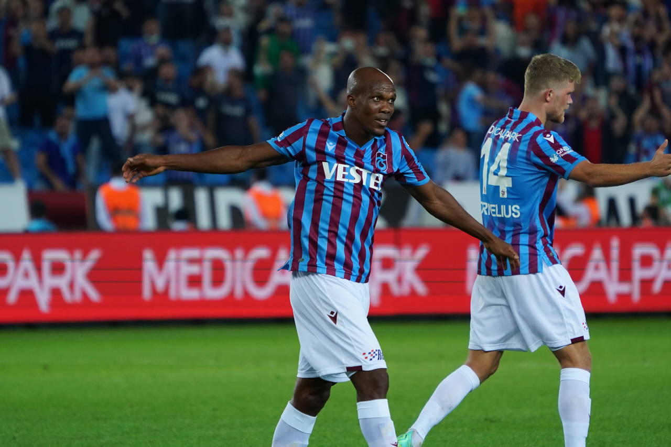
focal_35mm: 522
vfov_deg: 2.6
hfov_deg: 4.0
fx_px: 9728
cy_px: 224
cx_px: 336
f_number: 5.6
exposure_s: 1/1000
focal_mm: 348
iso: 2000
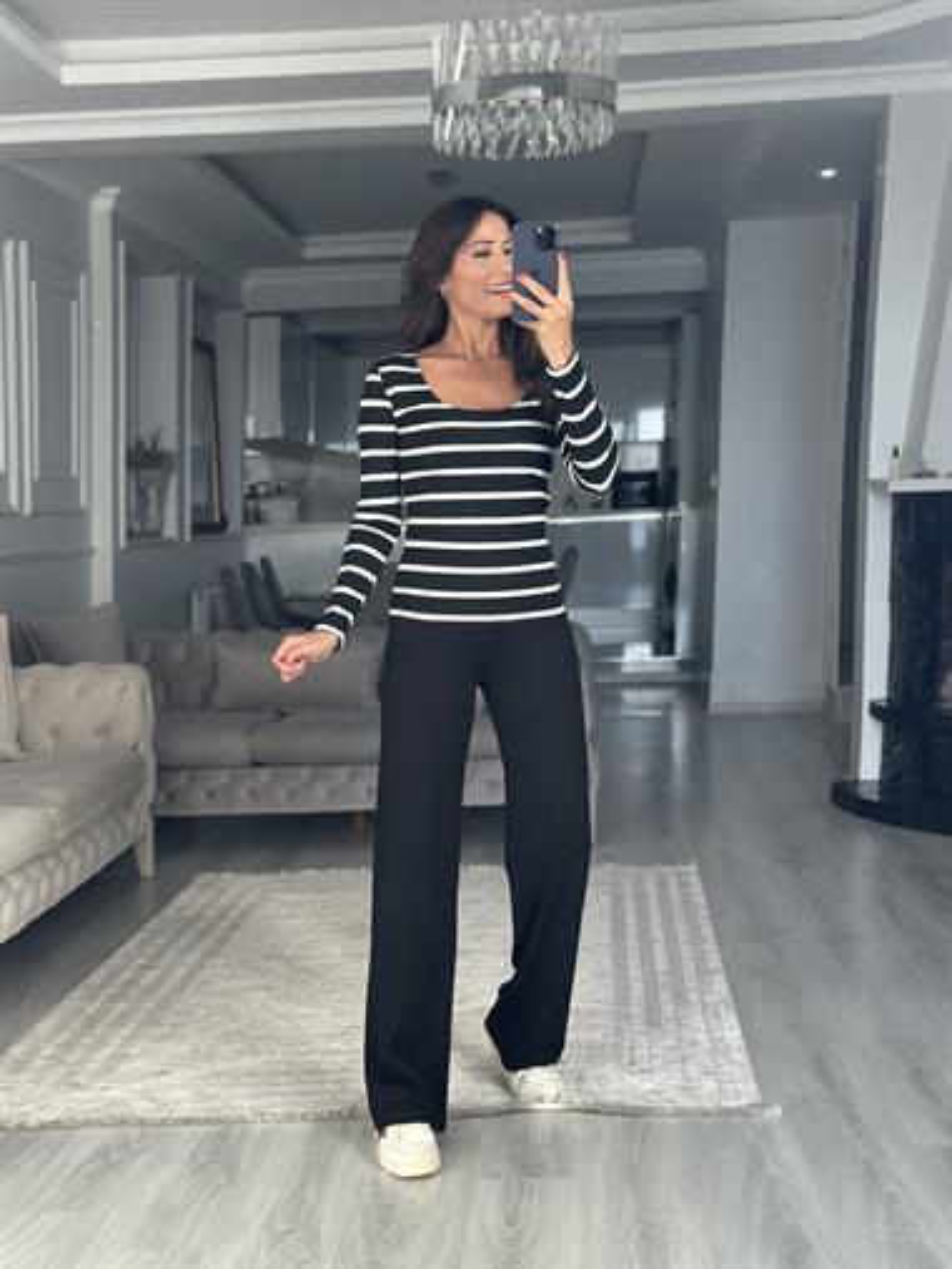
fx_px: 1759
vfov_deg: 39.6
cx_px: 476
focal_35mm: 48
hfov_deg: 30.3
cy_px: 634
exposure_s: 1/172
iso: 100
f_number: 1.78
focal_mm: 6.86
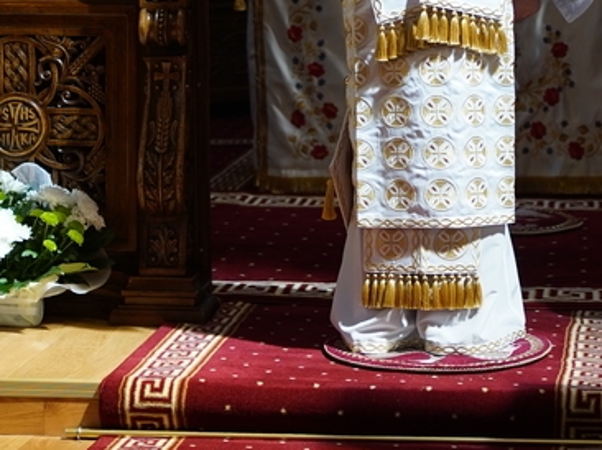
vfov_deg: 11.1
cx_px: 414
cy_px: -29
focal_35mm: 132
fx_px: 2294
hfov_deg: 14.9
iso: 250
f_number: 2
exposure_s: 1/125
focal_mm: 35
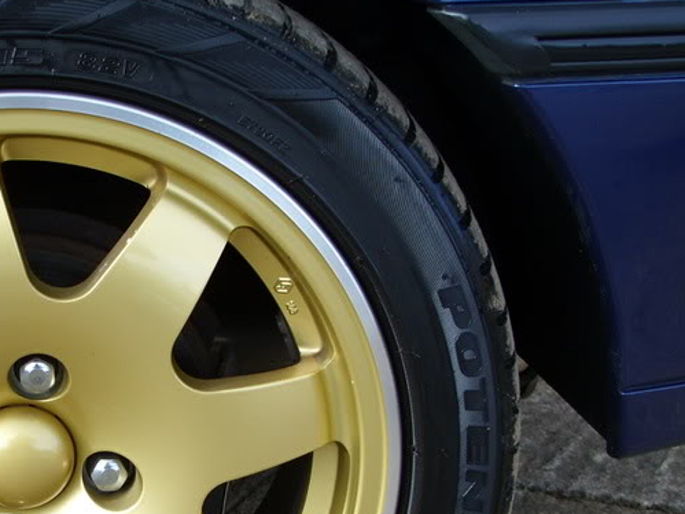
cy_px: 425
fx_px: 1543
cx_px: 51
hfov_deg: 24.2
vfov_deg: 18.7
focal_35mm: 78
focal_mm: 7.8
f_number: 2.8
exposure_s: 1/154
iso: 50
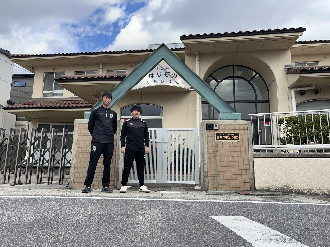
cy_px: 124
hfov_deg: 67.3
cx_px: 165
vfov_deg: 53.1
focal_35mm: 26
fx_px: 248
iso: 50
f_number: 1.5
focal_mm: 5.7
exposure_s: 1/1377
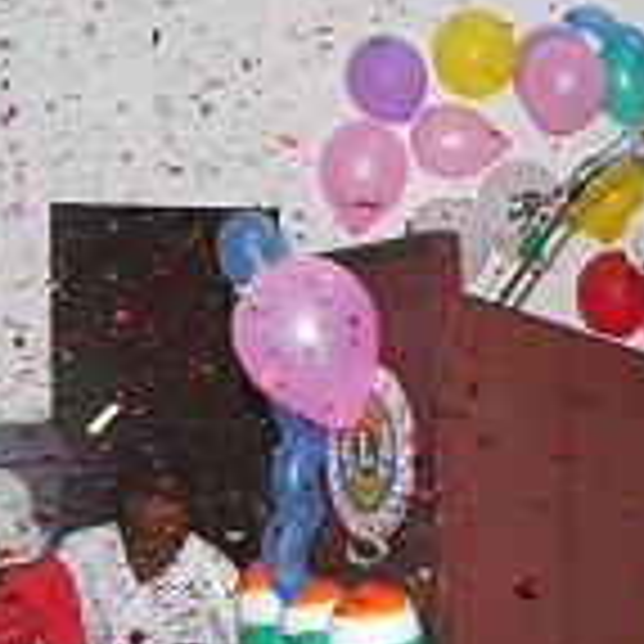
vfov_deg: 21.6
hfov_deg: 20.8
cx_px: 667
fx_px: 1684
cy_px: 306
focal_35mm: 80
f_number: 6.3
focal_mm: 18
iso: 400
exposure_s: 1/100
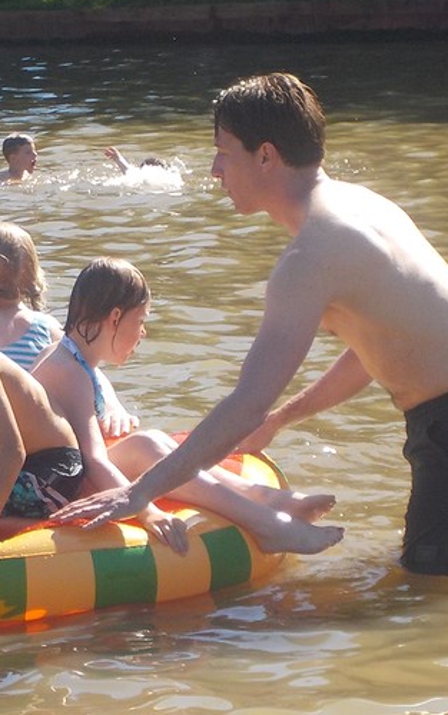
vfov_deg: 13.6
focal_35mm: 154
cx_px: 19
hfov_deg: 8.5
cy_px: 419
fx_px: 3005
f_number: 5.3
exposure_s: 1/320
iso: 125
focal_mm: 9.7
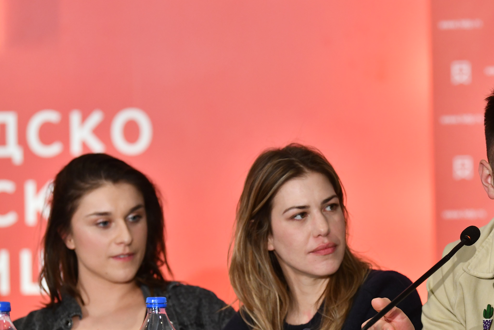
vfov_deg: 7.0
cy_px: 213
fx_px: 2689
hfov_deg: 10.5
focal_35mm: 196
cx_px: 372
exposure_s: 1/320
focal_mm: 130
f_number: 4
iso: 2000
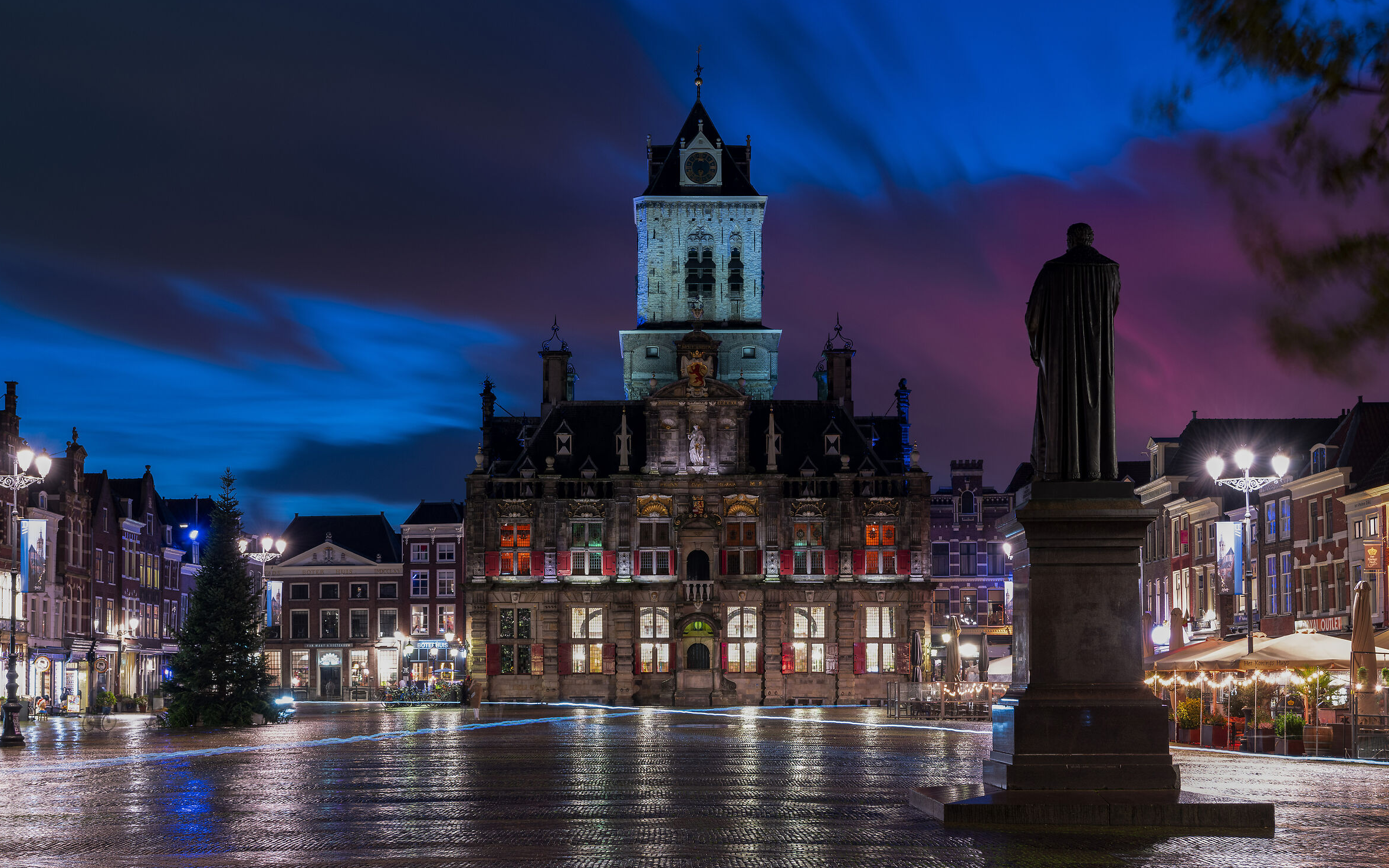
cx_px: 700
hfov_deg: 37.5
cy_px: 404
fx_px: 2044
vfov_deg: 24.0
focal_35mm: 54
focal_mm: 52
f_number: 9
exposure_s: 30
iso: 100
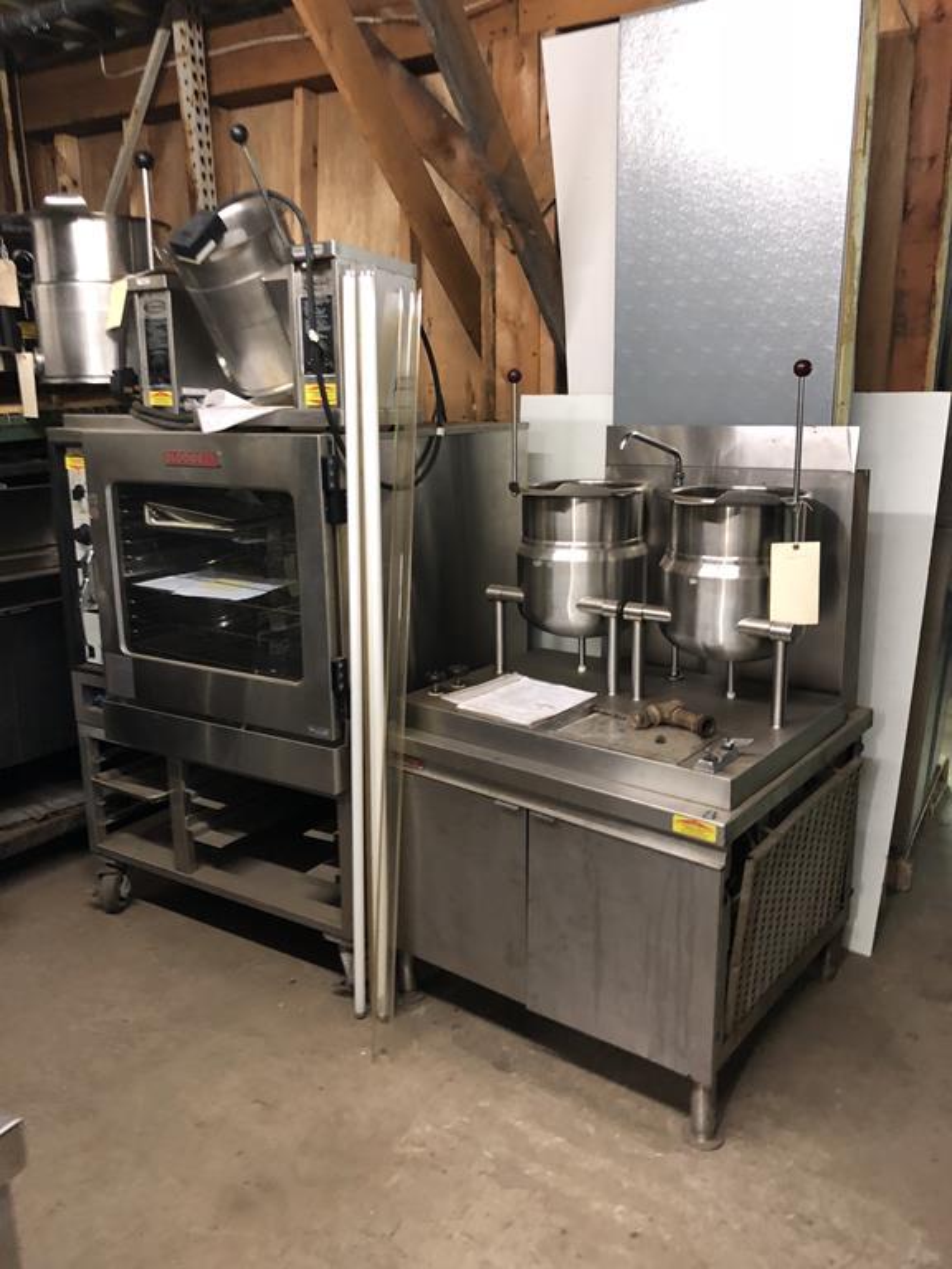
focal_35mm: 28
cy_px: 634
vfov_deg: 63.4
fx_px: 1027
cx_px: 476
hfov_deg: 49.7
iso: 80
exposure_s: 1/7
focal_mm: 4
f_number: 1.8
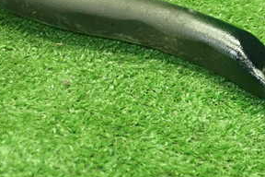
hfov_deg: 30.4
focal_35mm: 65
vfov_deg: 20.7
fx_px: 478
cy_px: 40
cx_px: 203
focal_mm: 5.5
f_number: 2.3
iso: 800
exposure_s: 1/100
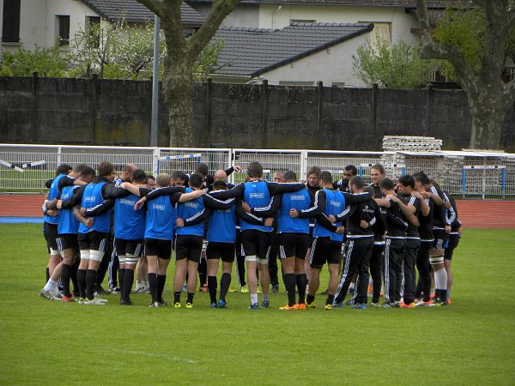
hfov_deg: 5.3
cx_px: 258
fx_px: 5609
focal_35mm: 377
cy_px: 193
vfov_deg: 3.9
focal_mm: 67.2
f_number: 5
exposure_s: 1/206
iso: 64
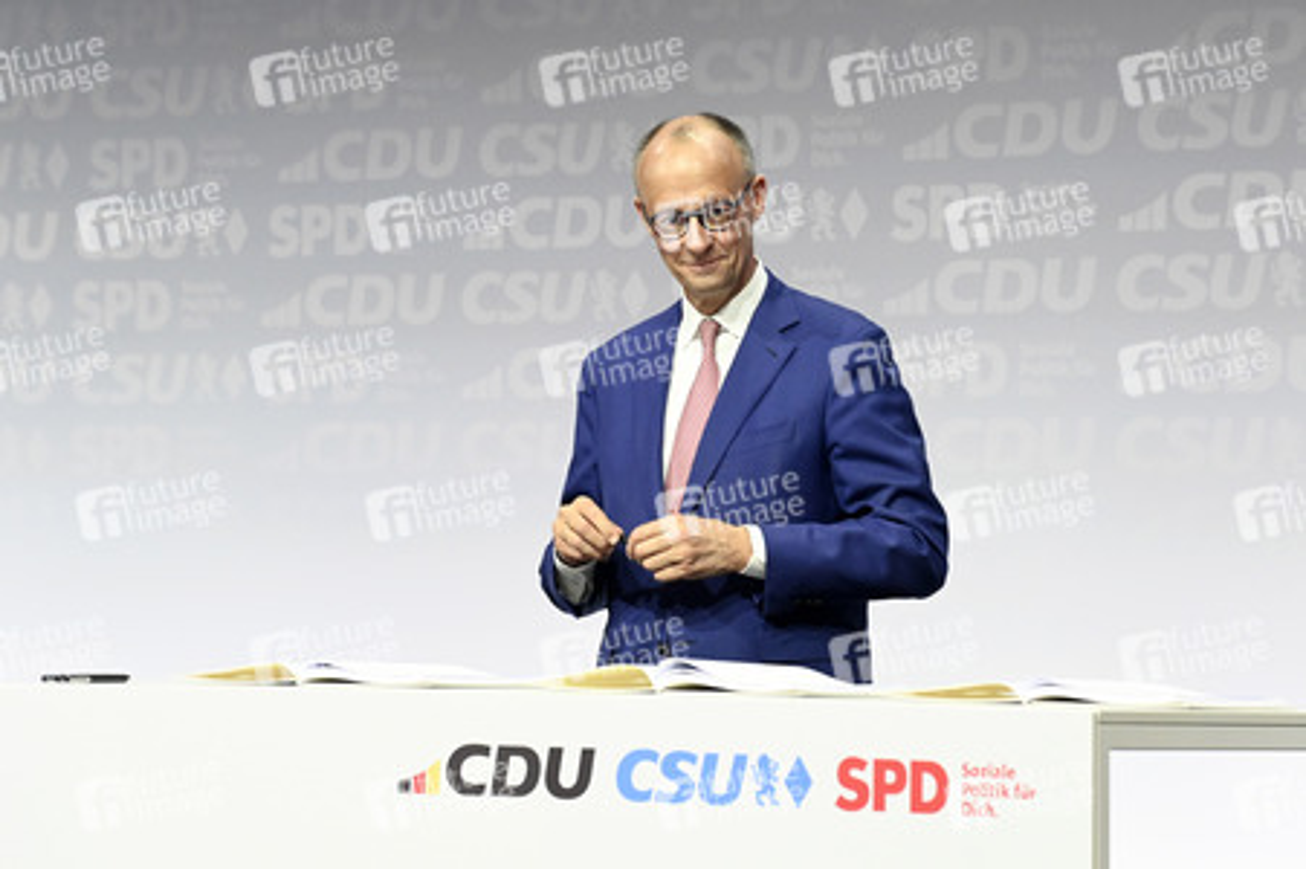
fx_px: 4350
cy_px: 434
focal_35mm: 120
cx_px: 653
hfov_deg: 17.1
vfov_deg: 11.4
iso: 6400
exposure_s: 1/500
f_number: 4.5
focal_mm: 120
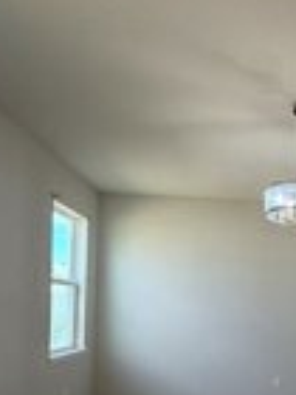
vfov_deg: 49.0
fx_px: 410
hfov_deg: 37.1
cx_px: 268
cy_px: 305
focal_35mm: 36
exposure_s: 1/64
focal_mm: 2.22
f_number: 2.2
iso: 64
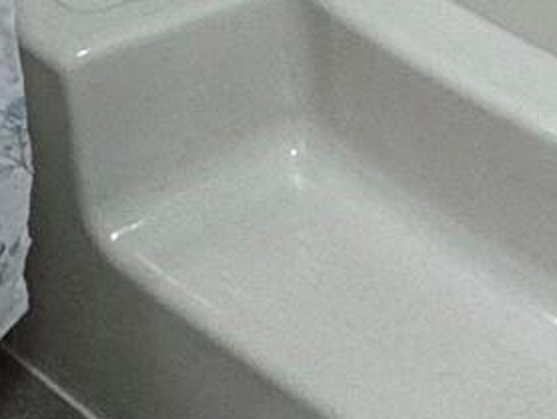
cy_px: -866
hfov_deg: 17.6
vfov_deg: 10.2
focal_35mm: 103
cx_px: 763
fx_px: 1659
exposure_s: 1/120
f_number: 2.2
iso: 100
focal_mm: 2.22
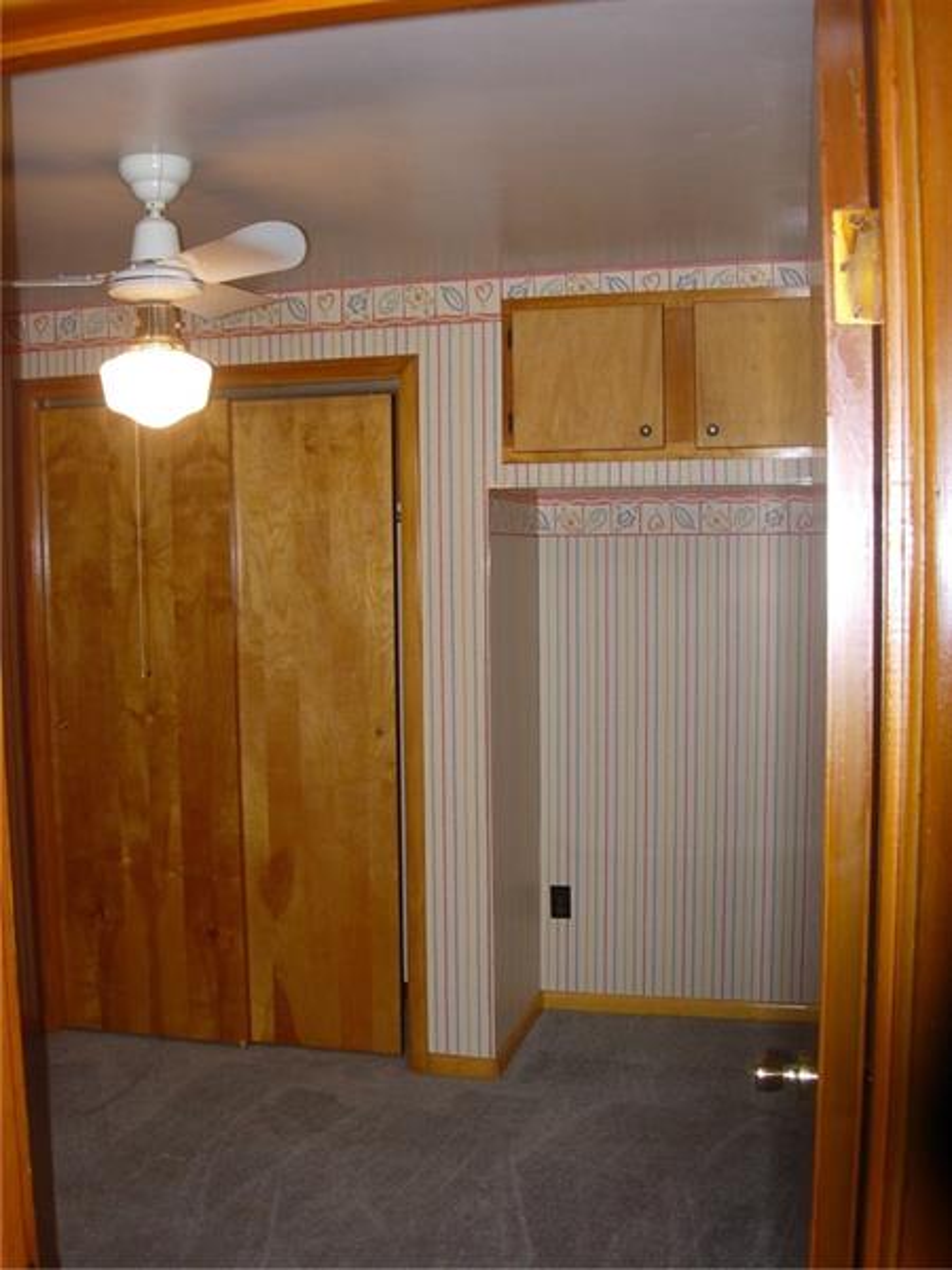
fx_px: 1393
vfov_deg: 49.0
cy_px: 635
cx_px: 476
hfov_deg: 37.7
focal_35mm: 38
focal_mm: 7.8
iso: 79
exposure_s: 1/64
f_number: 2.8
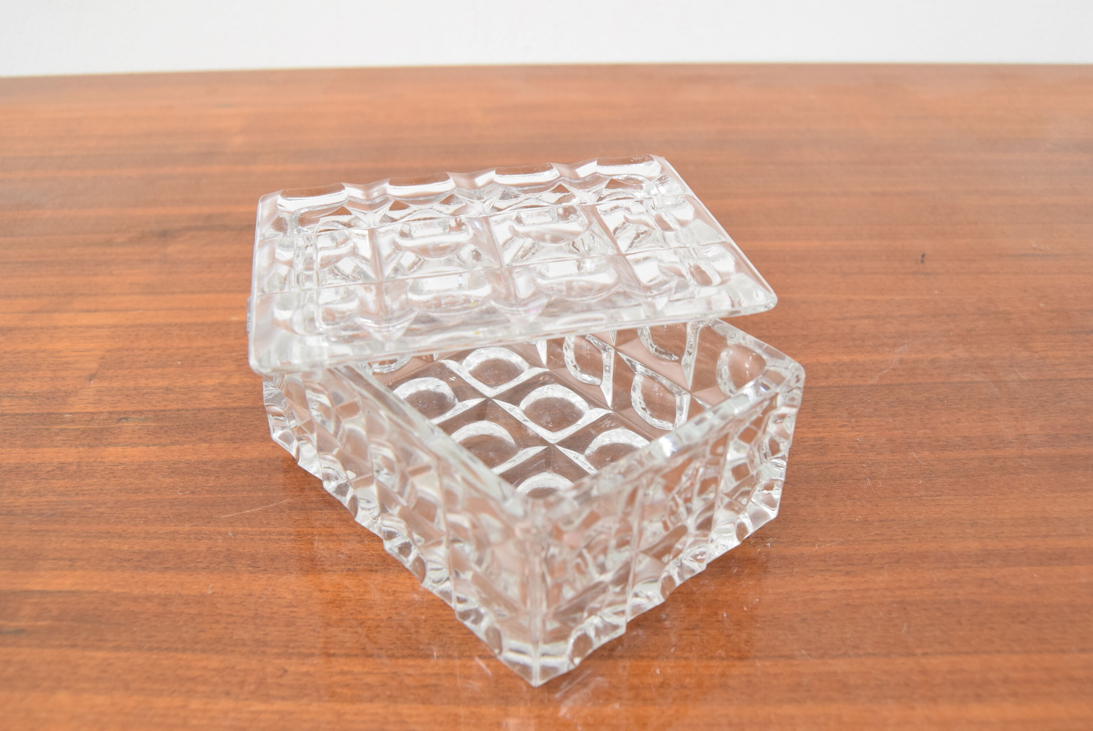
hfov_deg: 57.2
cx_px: 546
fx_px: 1003
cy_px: 366
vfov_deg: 40.0
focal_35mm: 33
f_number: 6.3
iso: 1600
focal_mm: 22
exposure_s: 1/160
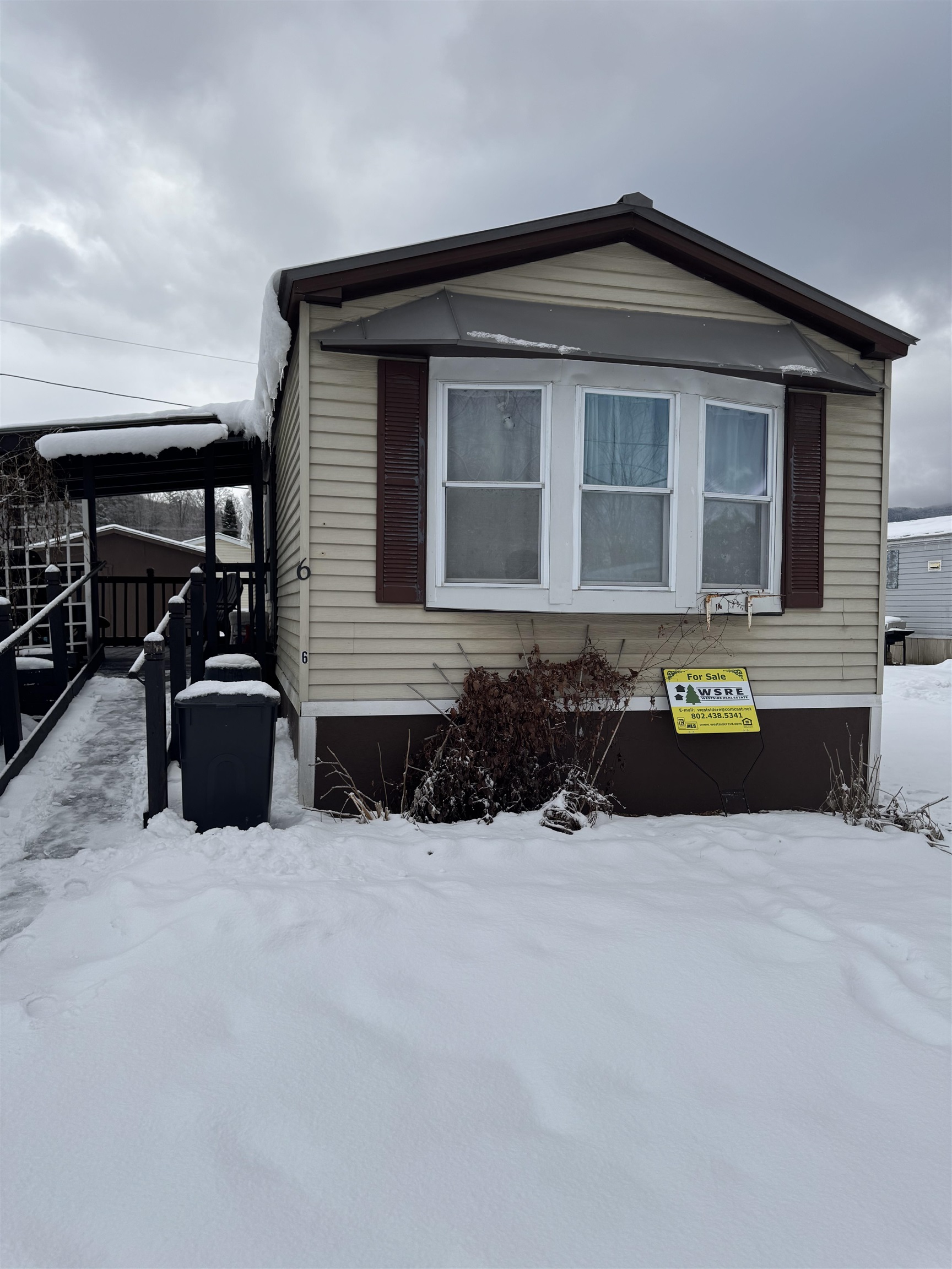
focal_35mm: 24
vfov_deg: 71.6
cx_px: 476
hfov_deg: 56.8
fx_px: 880
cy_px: 634
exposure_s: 1/3802
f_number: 1.78
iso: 80
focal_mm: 6.76
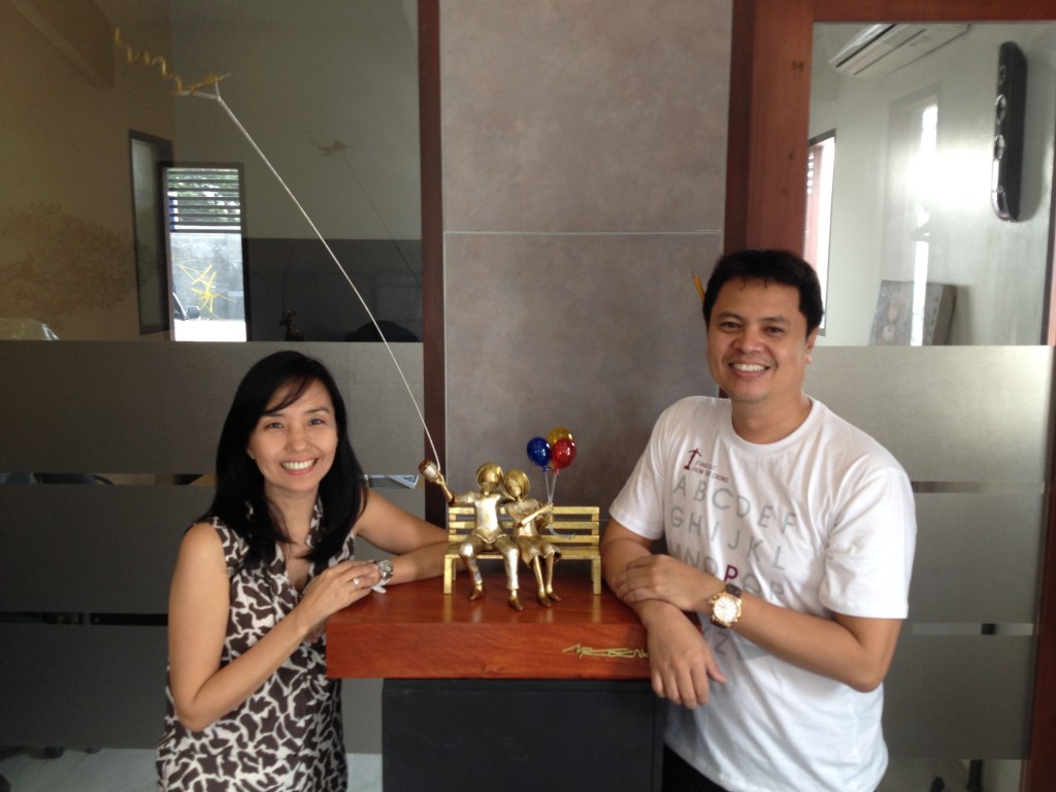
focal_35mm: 35
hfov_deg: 52.6
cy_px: 396
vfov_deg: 40.7
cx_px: 528
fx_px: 1068
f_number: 2.4
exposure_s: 1/20
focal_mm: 4.28
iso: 64
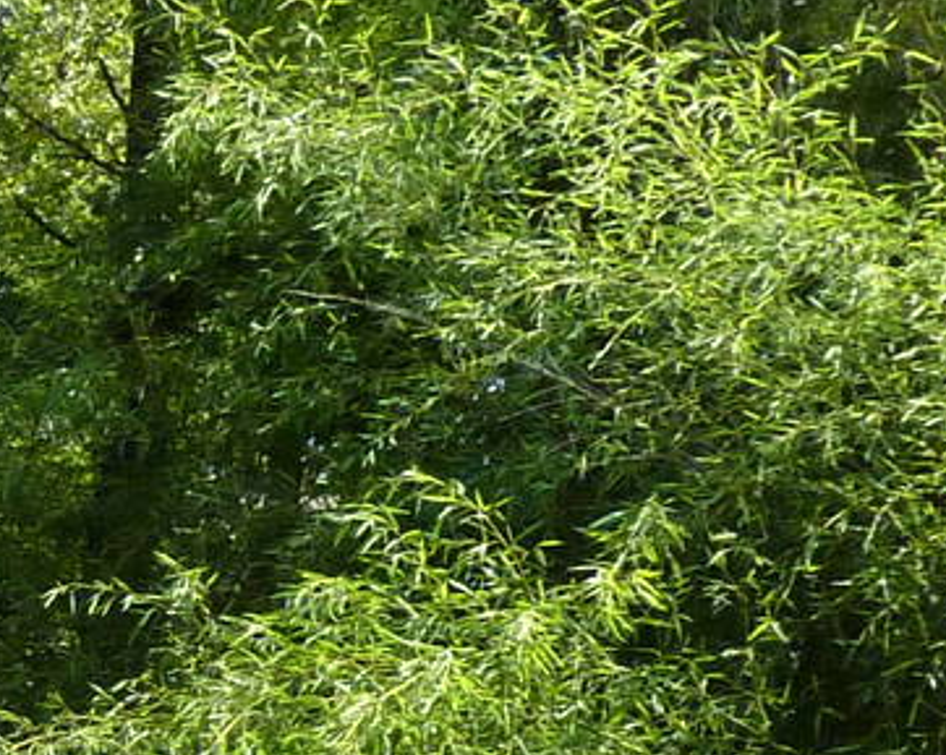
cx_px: -813
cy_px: 1016
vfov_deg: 13.7
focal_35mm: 108
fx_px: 3021
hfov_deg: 15.1
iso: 200
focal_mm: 4.1
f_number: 3.3
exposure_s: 1/500
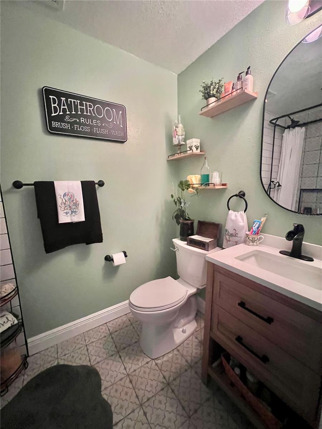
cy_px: 214
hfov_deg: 89.9
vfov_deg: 106.2
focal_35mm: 13
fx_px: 161
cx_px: 161
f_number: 1.8
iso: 1000
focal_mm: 1.57
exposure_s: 1/40
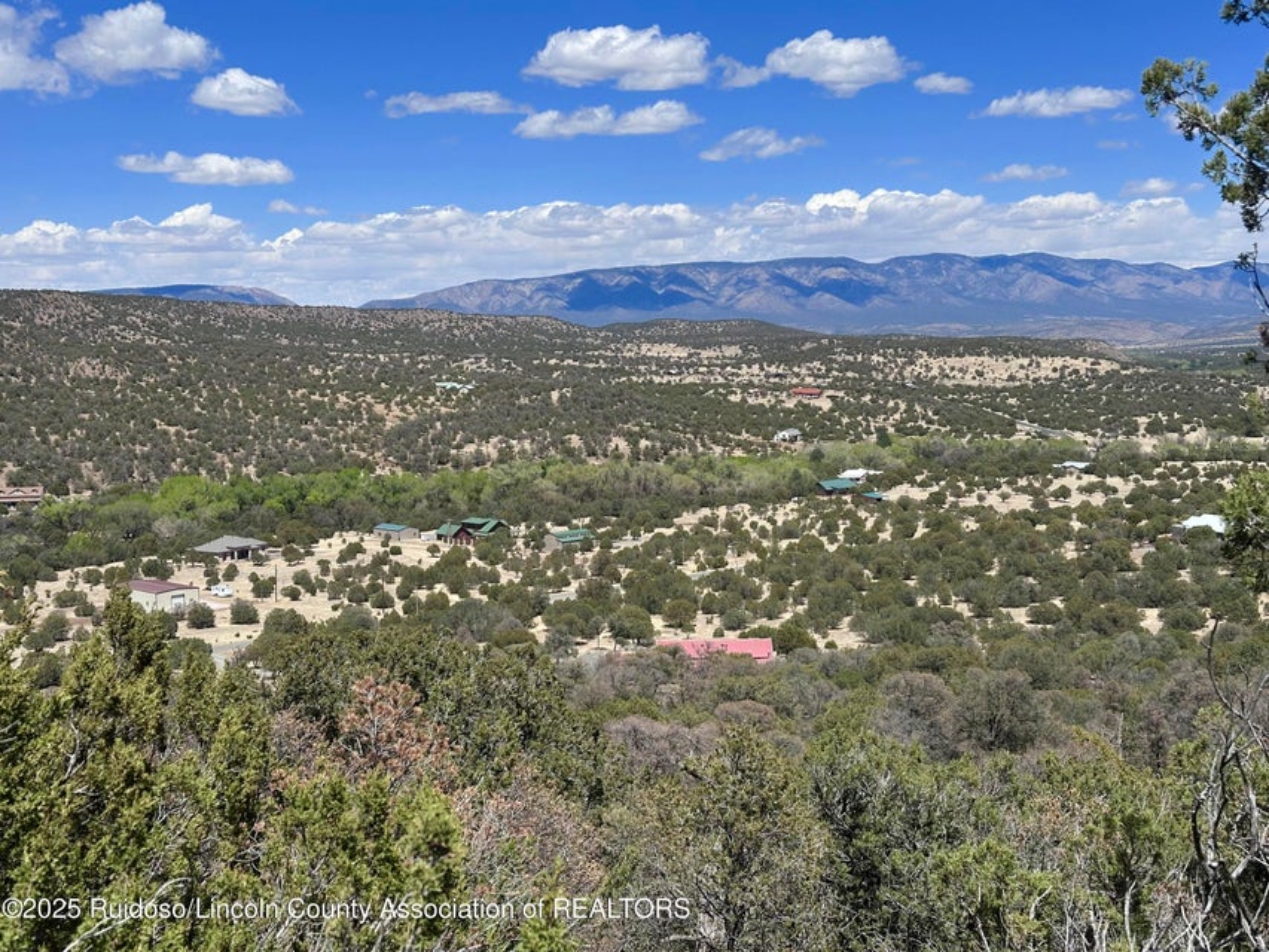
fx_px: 1760
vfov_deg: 30.3
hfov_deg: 39.7
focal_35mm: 48
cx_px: 634
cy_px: 476
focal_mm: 6.86
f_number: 1.78
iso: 64
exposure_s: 1/7092
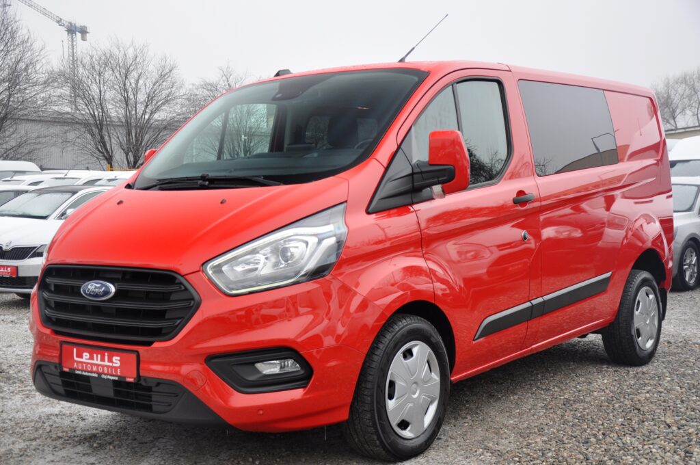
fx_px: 932
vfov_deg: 28.0
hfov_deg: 41.2
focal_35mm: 48
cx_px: 350
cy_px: 232
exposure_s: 1/100
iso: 500
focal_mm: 32
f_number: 5
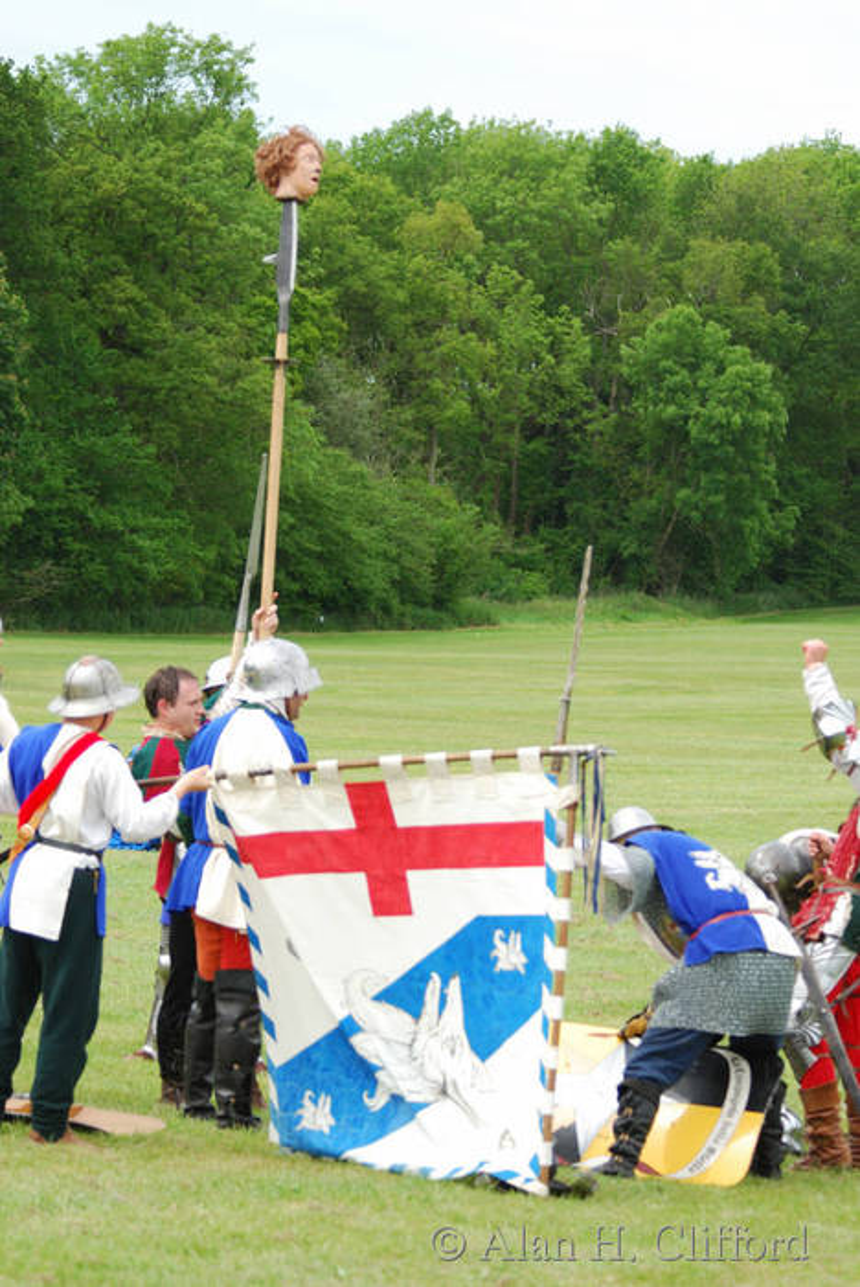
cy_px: 644
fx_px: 5364
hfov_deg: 9.2
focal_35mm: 150
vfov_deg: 13.7
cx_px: 430
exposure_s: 1/500
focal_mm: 100
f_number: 4.8
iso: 220
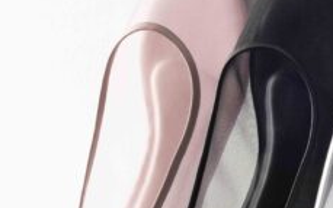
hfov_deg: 9.3
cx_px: 284
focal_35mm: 224
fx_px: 2032
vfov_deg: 5.9
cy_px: 147
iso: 160
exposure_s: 1/125
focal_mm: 56
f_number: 11
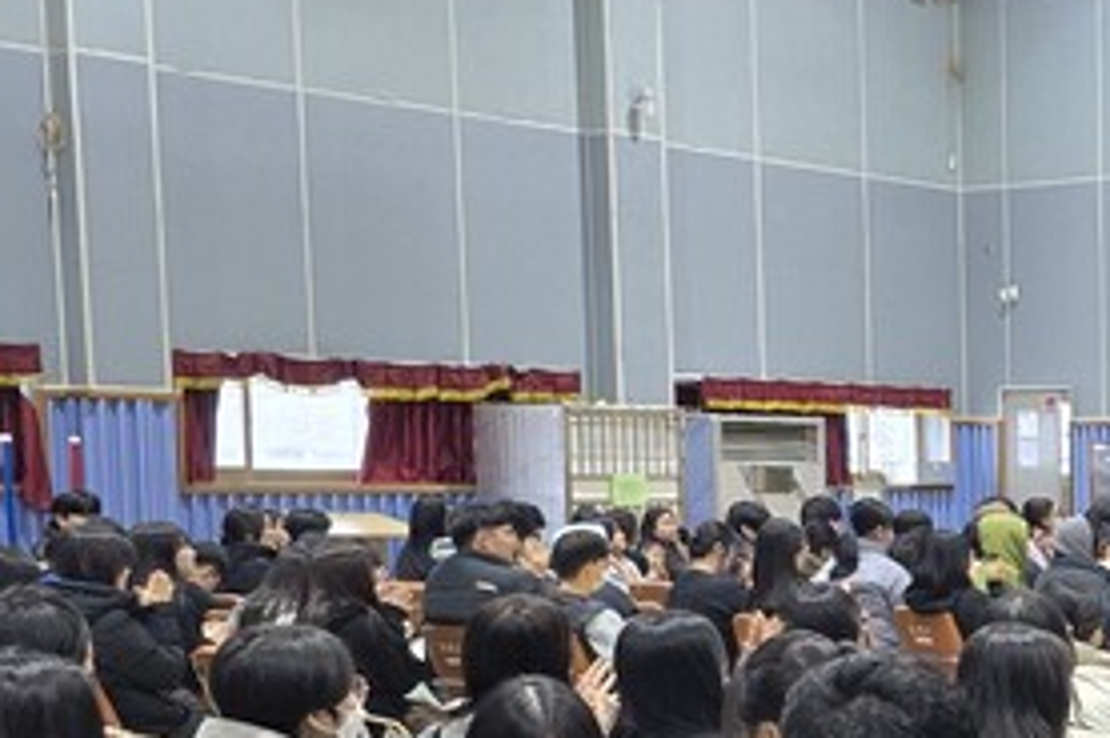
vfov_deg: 16.1
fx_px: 2556
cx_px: 1471
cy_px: 746
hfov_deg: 21.9
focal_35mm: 83
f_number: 1.7
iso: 250
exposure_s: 1/120
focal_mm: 6.3
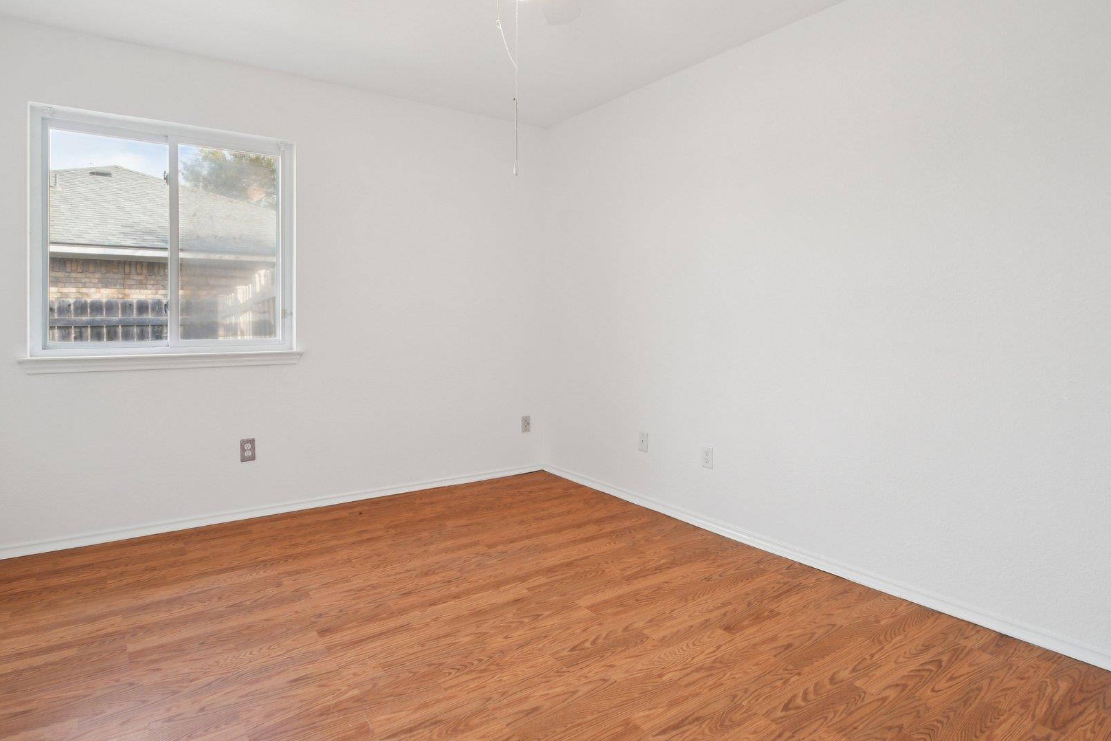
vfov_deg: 63.9
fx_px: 586
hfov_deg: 86.8
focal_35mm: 19
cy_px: 292
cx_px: 518
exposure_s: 1/13
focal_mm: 10
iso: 400
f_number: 8
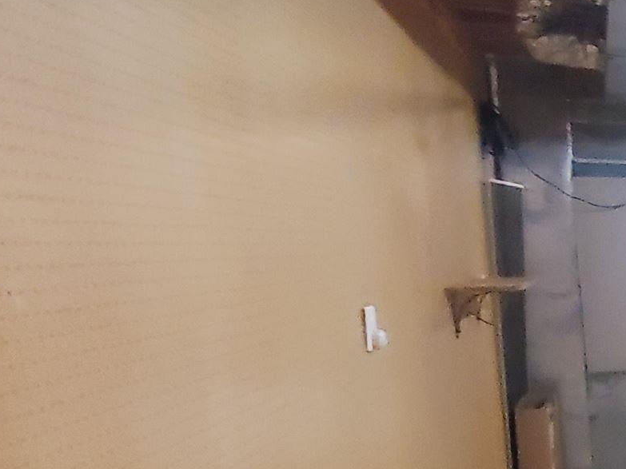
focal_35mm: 51
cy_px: 386
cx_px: 1142
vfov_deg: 27.9
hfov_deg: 21.9
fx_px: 922
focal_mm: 1.8
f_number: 2.2
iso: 800
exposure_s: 1/20
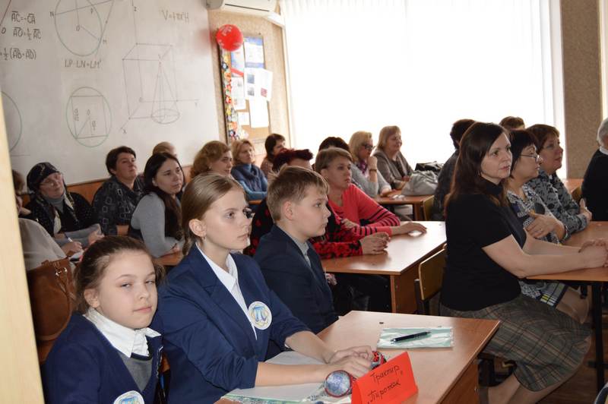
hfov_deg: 49.6
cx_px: 304
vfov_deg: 34.2
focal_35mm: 39
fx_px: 658
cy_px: 202
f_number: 4
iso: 400
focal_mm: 26
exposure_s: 1/80
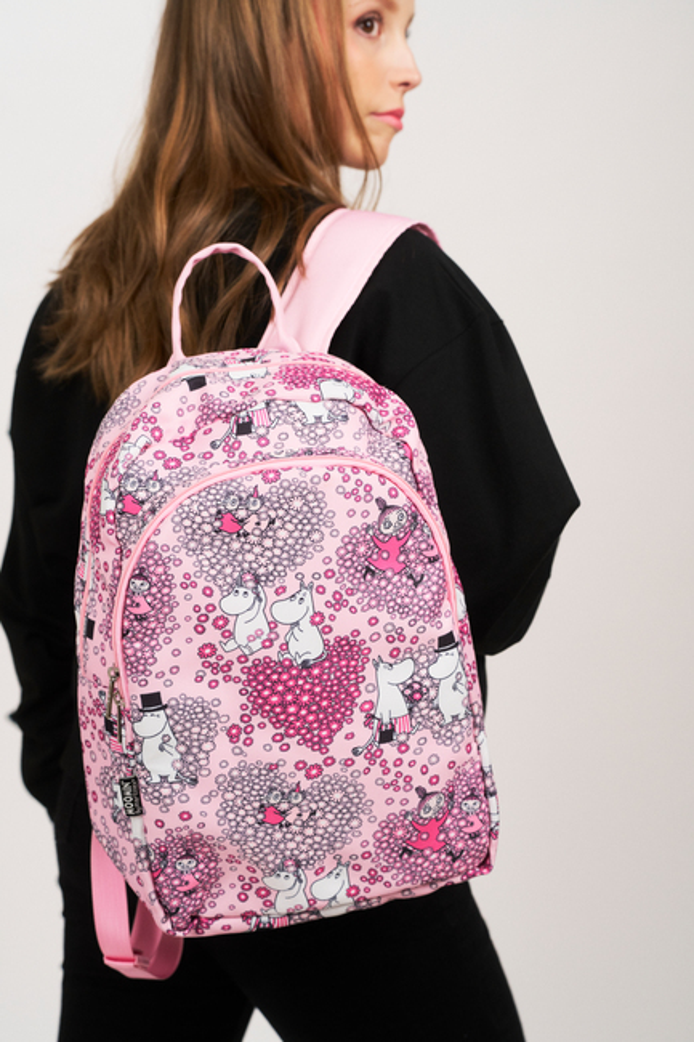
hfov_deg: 20.9
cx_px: 347
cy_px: 521
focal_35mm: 65
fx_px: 1880
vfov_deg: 31.0
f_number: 5
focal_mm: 65
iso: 640
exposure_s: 1/200
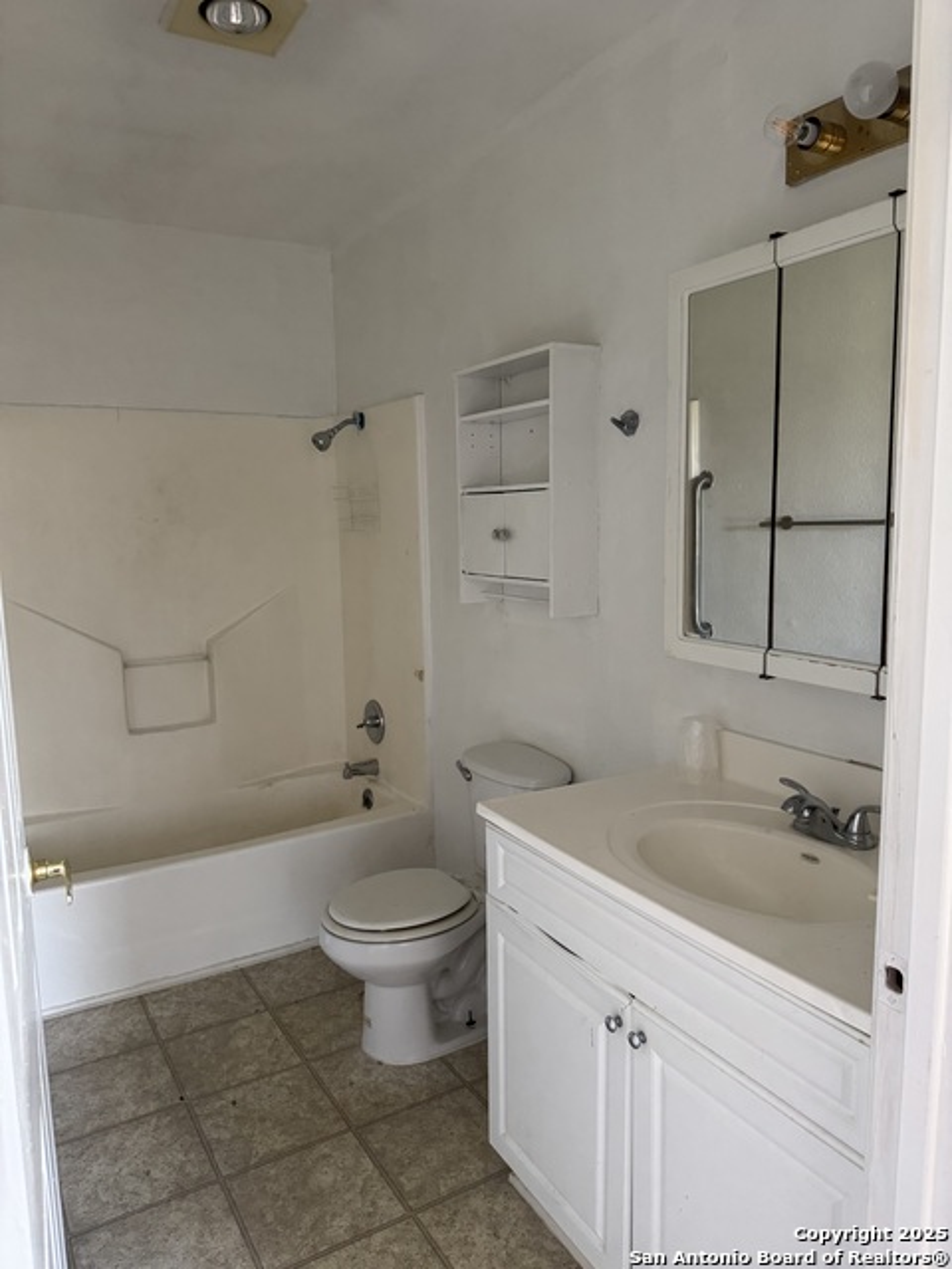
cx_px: 476
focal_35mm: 24
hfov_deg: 56.8
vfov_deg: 71.6
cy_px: 634
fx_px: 880
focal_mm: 6.76
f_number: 1.78
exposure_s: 1/60
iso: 320
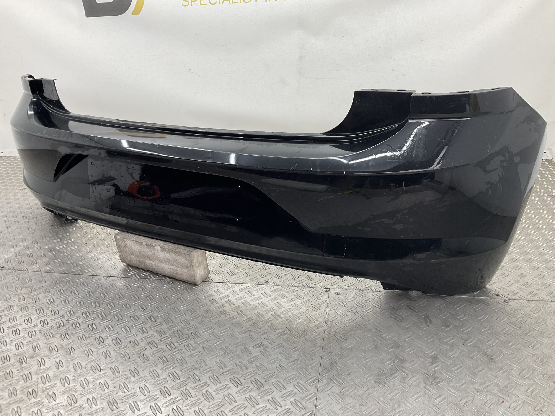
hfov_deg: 61.7
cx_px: 278
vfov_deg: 48.2
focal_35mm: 29
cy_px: 208
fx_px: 465
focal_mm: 3
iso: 32
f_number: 1.8
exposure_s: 1/100
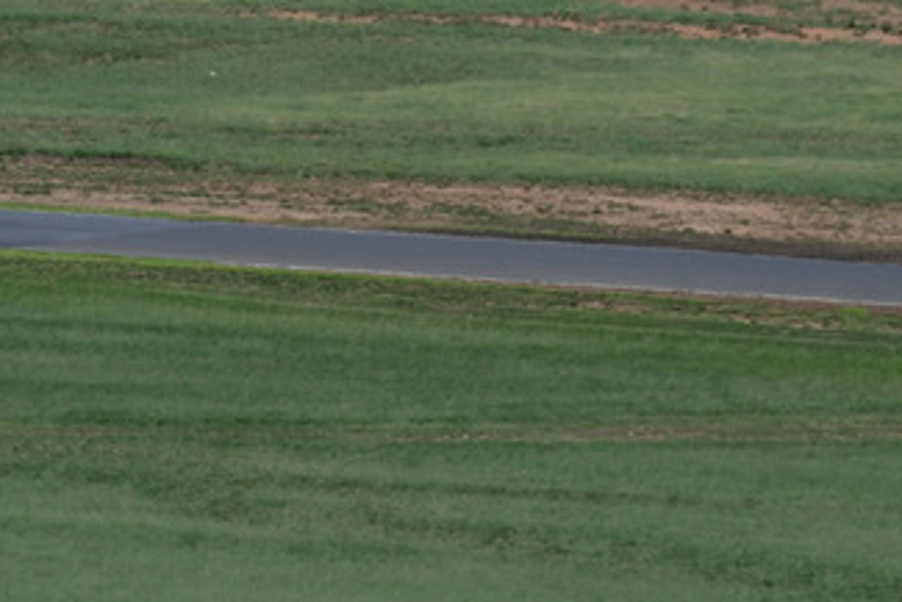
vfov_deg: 1.2
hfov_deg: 1.8
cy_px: 694
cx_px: 100
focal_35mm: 1146
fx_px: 28725
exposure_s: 1/640
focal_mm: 310
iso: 320
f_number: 10
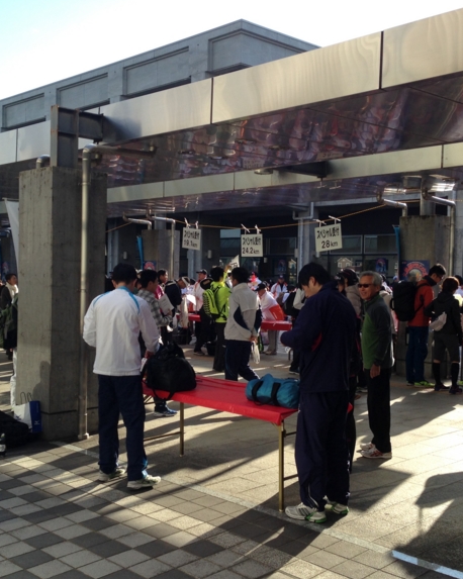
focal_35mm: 45
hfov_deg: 33.4
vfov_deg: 41.2
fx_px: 771
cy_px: 284
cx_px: 210
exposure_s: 1/713
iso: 50
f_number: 2.4
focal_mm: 4.12
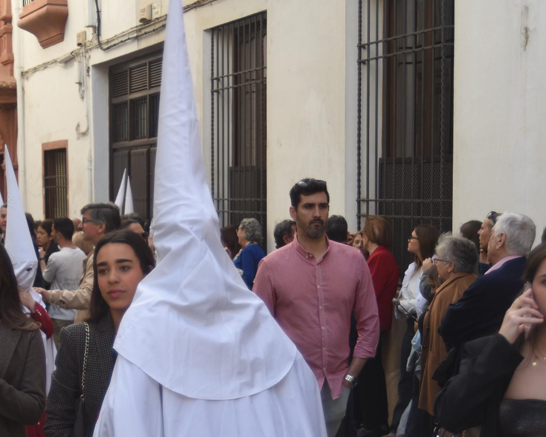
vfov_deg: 18.2
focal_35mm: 84
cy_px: 288
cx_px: 113
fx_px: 1357
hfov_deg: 22.5
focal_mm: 55
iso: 140
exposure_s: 1/160
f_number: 4.5
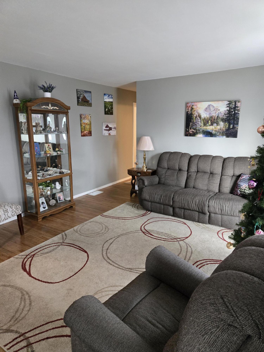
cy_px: 176
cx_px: 132
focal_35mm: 23
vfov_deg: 73.9
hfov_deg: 58.9
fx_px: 234
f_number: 1.8
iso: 1000
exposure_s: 1/120
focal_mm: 5.4
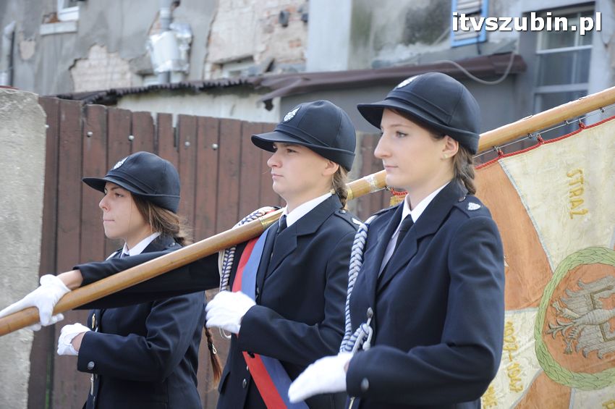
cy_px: 204
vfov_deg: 12.2
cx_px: 308
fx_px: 1920
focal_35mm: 112
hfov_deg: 18.2
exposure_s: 1/160
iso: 400
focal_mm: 75
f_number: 5.3
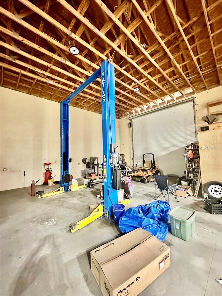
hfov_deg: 85.7
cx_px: 111
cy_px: 148
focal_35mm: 14
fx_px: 120
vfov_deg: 102.1
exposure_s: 1/30
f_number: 2.2
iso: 1250
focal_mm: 2.22
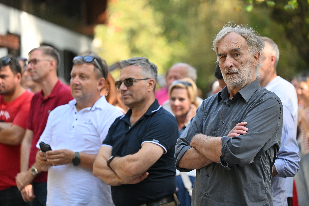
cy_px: 103
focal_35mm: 115
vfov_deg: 11.9
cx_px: 154
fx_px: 987
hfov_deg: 17.8
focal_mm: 115
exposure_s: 1/1600
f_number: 2.8
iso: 800
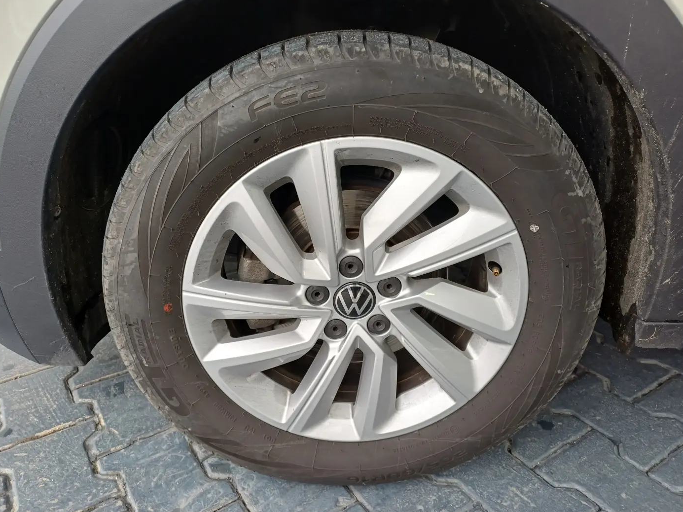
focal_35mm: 26
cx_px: 334
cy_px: 254
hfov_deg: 67.3
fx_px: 513
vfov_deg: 53.0
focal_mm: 4.65
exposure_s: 1/100
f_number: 1.8
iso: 80
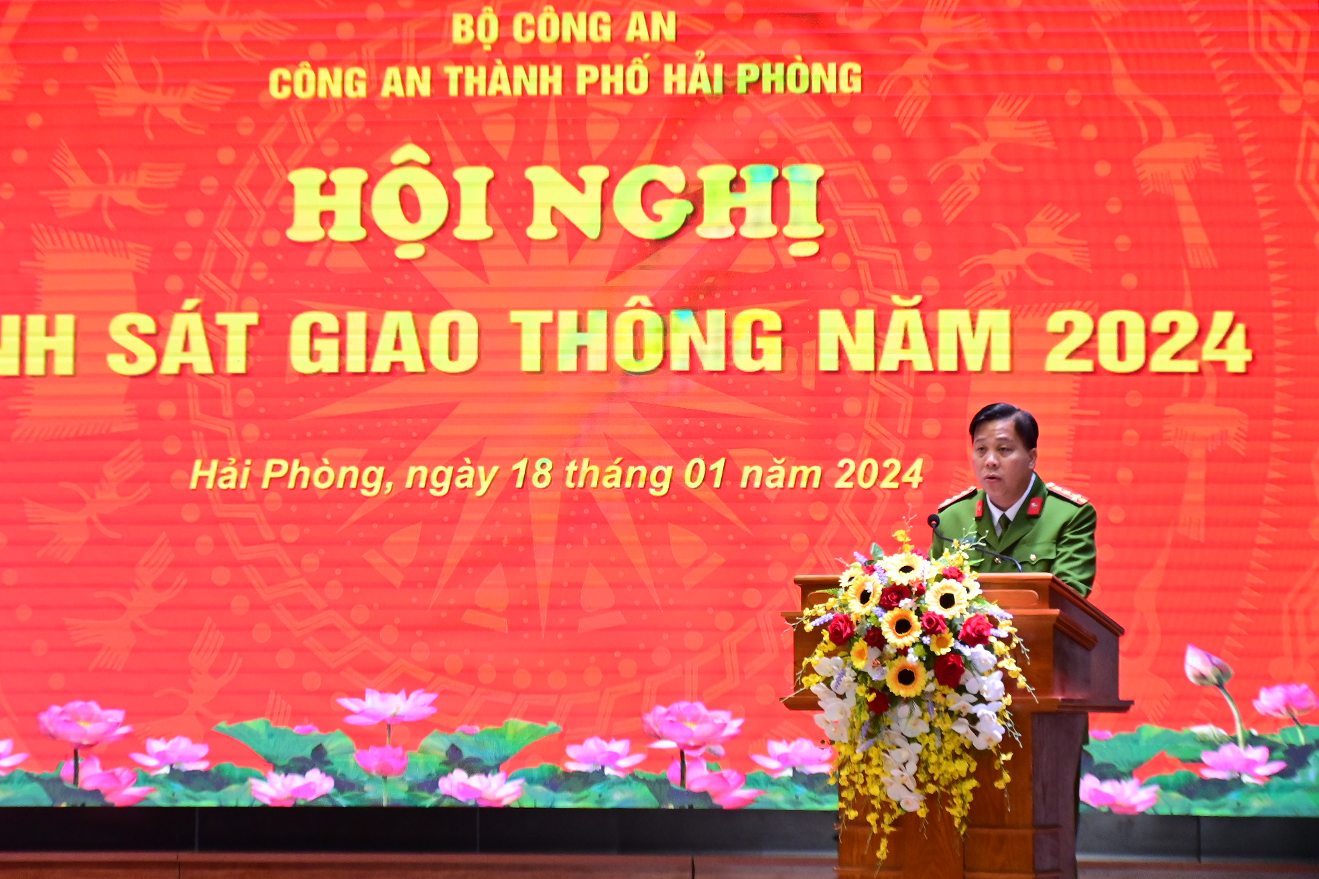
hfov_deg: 17.1
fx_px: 4396
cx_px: 660
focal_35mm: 120
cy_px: 440
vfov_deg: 11.4
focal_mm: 80
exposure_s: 1/200
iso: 2500
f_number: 5.3
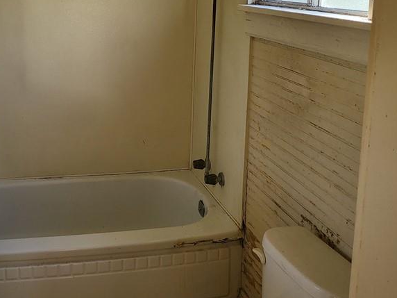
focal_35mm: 43
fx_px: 493
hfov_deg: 42.3
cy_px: 49
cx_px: 93
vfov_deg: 32.4
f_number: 1.8
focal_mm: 5
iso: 200
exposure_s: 1/120
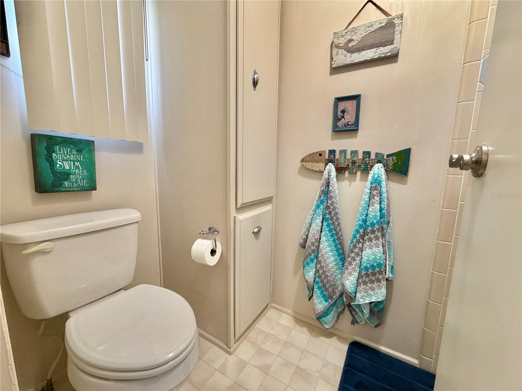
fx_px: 211
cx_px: 261
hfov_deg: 102.1
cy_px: 196
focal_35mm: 14
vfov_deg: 85.7
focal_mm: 2.22
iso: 250
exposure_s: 1/60
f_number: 2.2
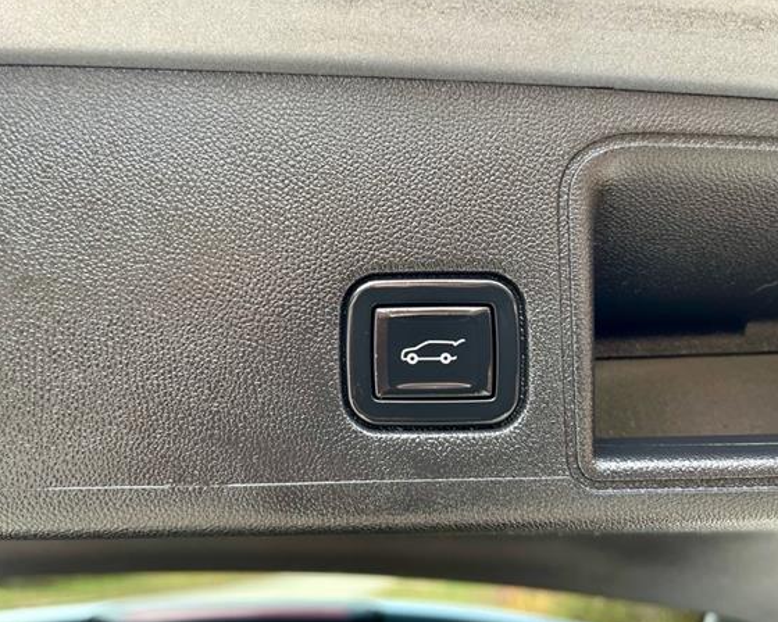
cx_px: 392
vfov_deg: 50.0
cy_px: 297
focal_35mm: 29
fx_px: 668
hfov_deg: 60.4
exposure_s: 1/122
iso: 80
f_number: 1.6
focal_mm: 5.1
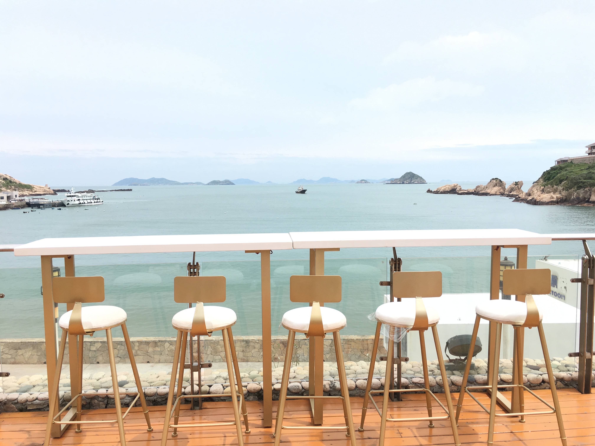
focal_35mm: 29
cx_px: 298
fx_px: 498
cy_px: 223
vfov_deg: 48.2
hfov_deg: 61.7
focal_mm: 4.15
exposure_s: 1/1202
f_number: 2.2
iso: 25
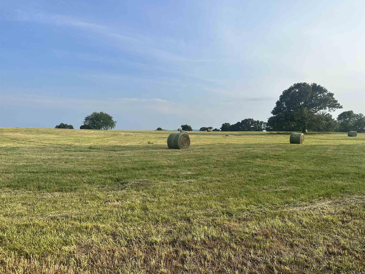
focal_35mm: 24
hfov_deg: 71.6
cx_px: 182
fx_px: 253
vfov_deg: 56.8
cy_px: 137
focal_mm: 6.86
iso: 80
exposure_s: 1/2882
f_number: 1.78
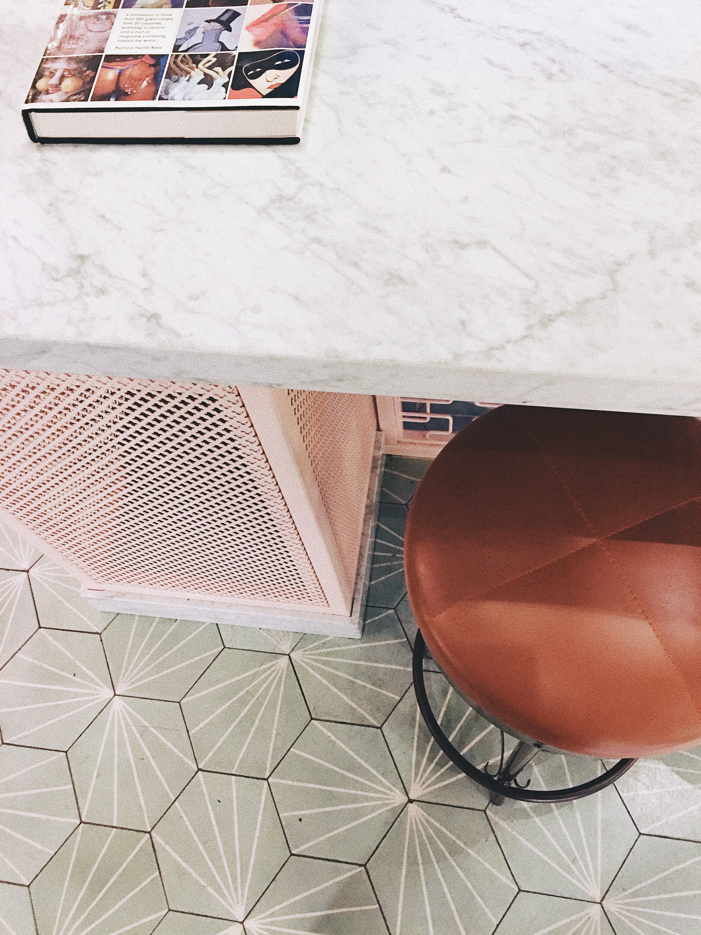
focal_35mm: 29
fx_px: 783
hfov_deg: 48.2
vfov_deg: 61.7
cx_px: 350
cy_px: 468
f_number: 2.2
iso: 125
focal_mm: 4.15
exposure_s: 1/8
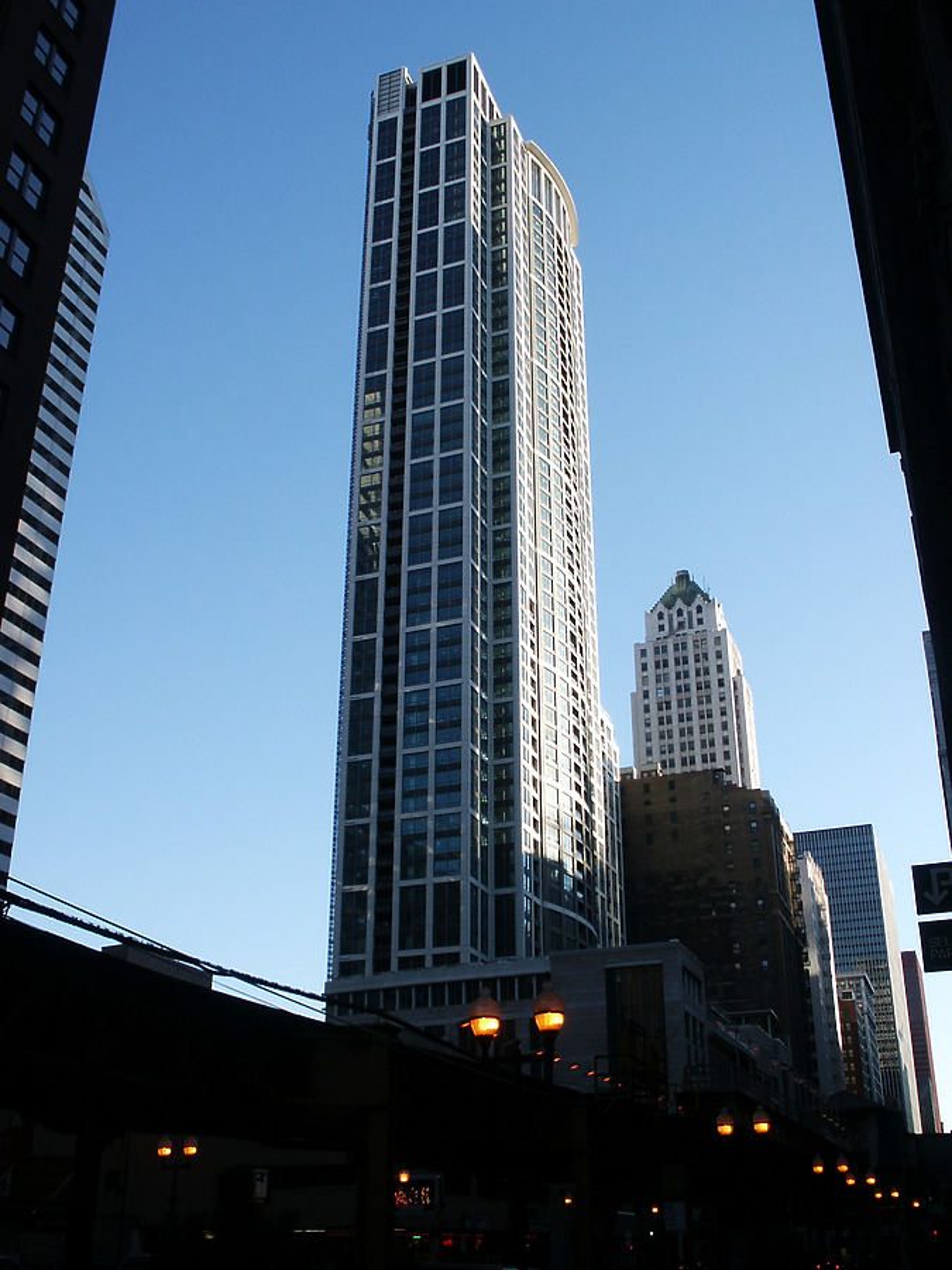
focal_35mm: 35
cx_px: 476
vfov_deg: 52.6
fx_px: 1283
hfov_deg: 40.7
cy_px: 635
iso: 64
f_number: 6.7
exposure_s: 1/125
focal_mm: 7.18
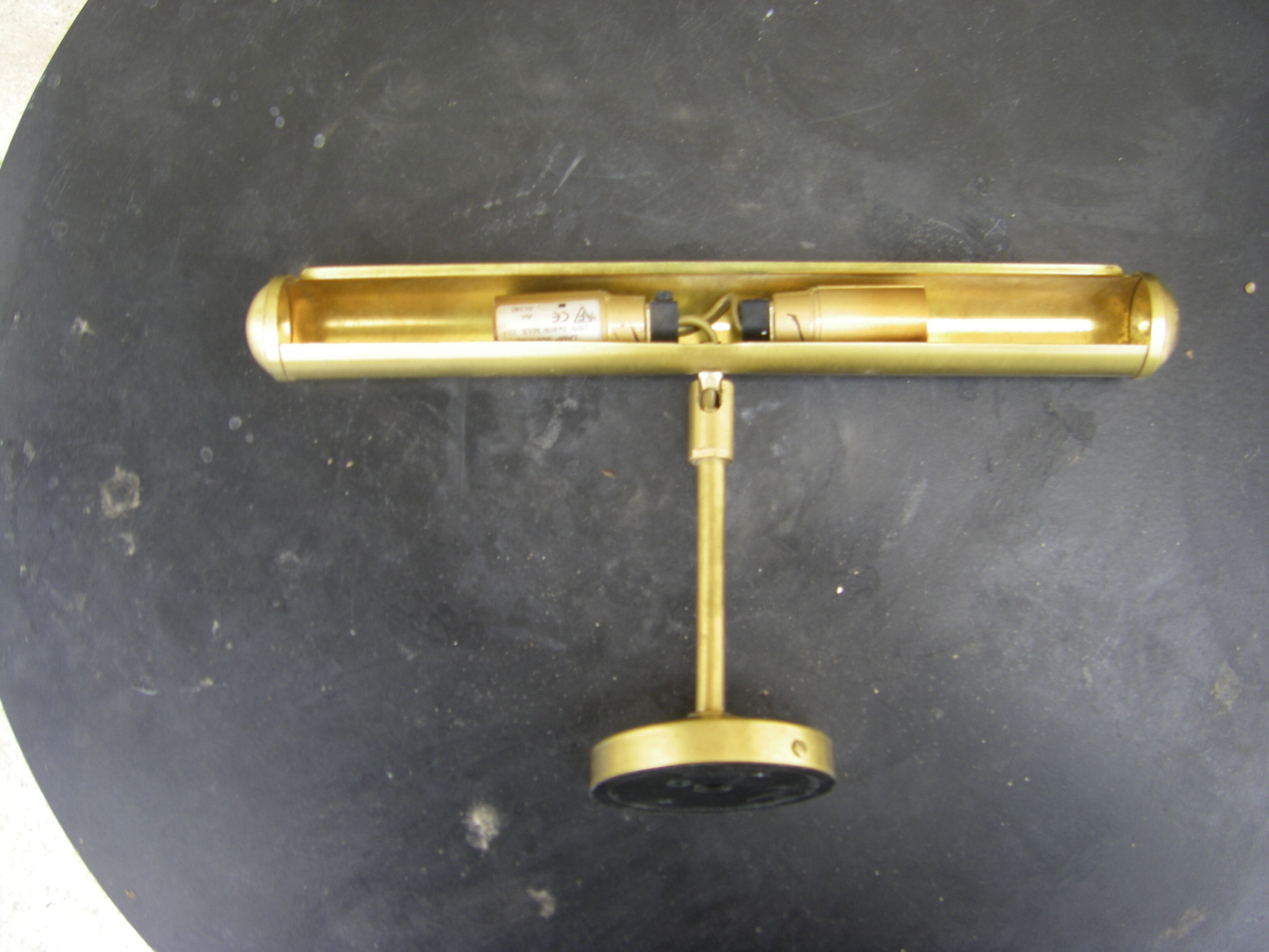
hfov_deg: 49.0
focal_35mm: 38
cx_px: 634
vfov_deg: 37.7
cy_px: 476
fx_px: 1393
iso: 64
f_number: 3.5
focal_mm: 6.3
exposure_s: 1/50
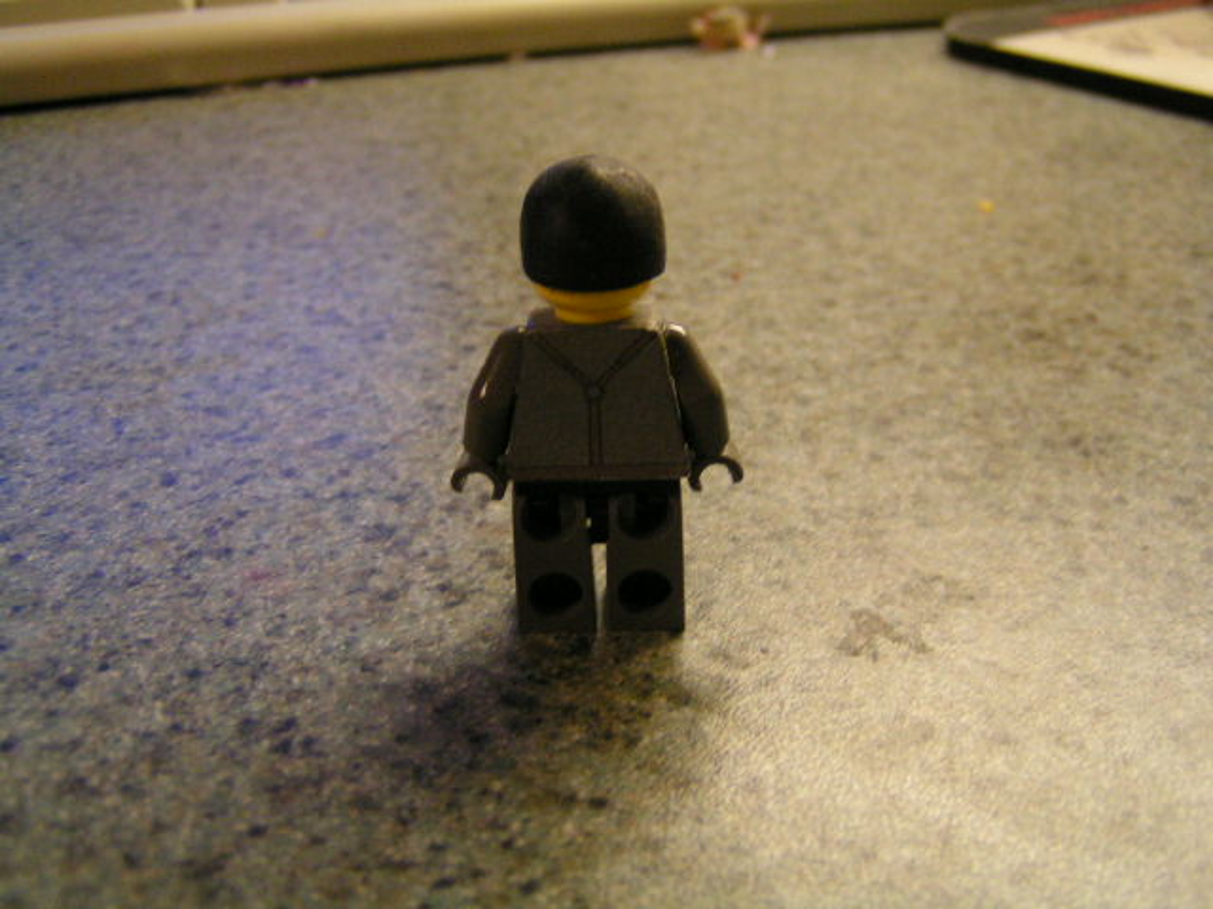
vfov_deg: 37.7
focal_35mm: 38
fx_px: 1332
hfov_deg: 49.0
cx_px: 606
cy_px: 454
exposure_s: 1/25
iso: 200
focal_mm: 5.8
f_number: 2.8
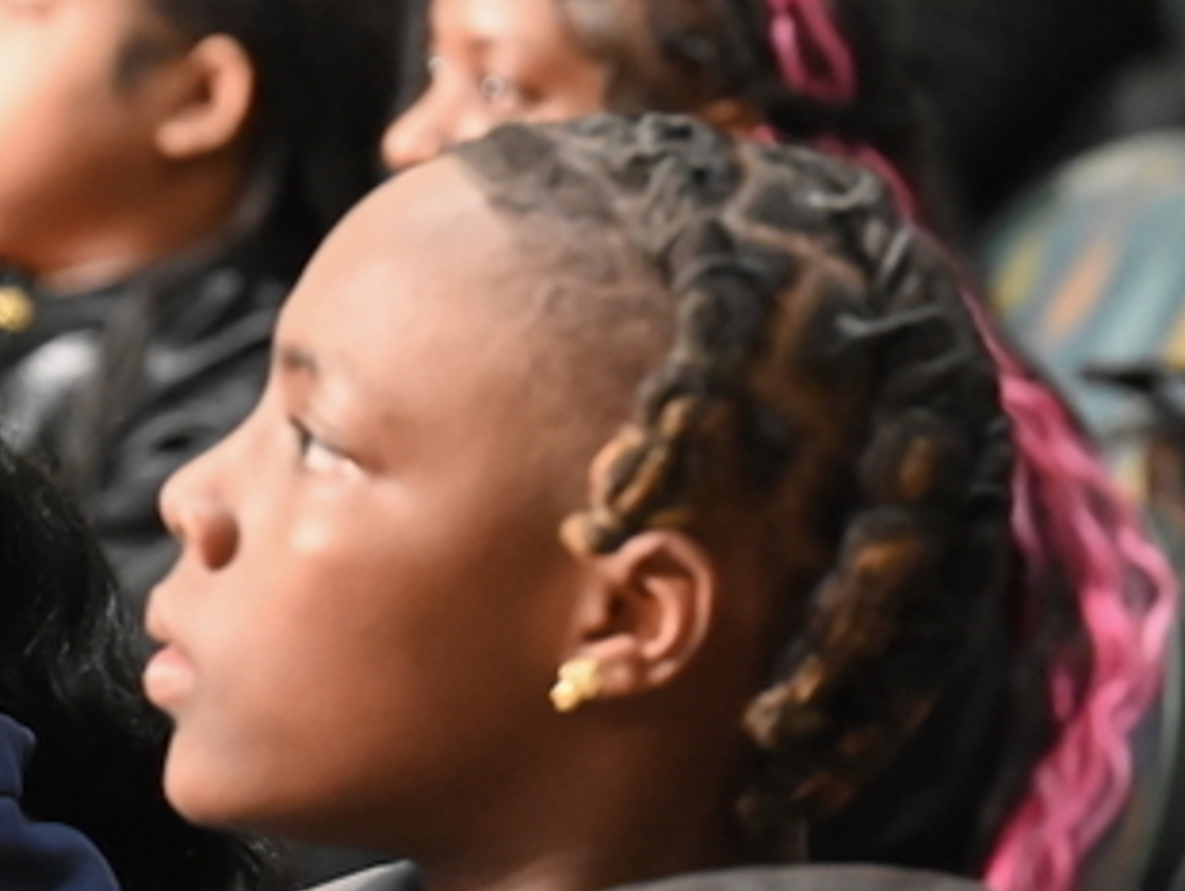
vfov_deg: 6.7
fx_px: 7606
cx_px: 222
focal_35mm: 222
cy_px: 252
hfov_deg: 8.9
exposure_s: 1/60
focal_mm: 70
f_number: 2.8
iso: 9000
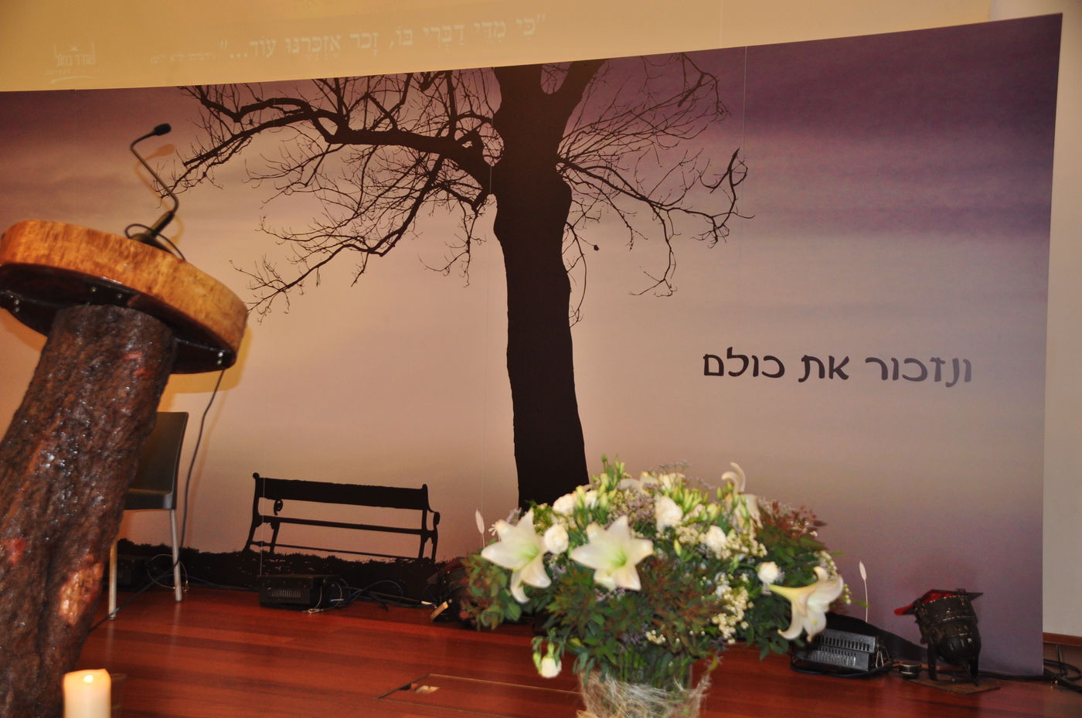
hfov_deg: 46.5
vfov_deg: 31.8
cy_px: 359
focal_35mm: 42
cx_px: 541
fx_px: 1260
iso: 500
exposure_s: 1/80
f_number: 4
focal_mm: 28
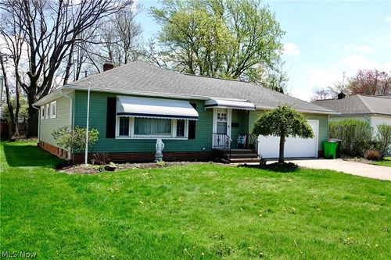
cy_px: 130
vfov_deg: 44.9
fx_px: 315
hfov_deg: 63.7
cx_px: 196
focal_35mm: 29
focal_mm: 10.8
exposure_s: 1/640
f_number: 4
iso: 100
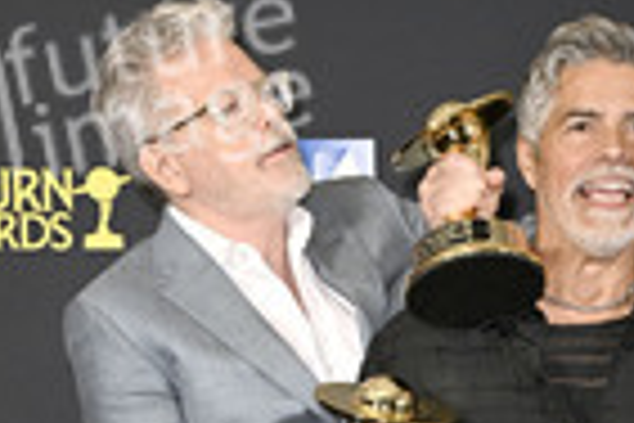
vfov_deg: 10.3
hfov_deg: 16.2
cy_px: 778
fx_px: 2201
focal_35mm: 125
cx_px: 571
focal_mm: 44
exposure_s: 1/320
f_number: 5.6
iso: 2000
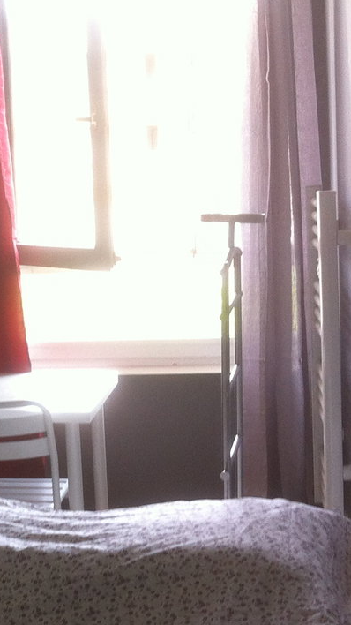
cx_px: -210
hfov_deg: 13.1
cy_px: 305
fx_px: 1424
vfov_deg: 24.7
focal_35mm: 86
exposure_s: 1/30
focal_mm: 3.85
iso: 80
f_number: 2.8
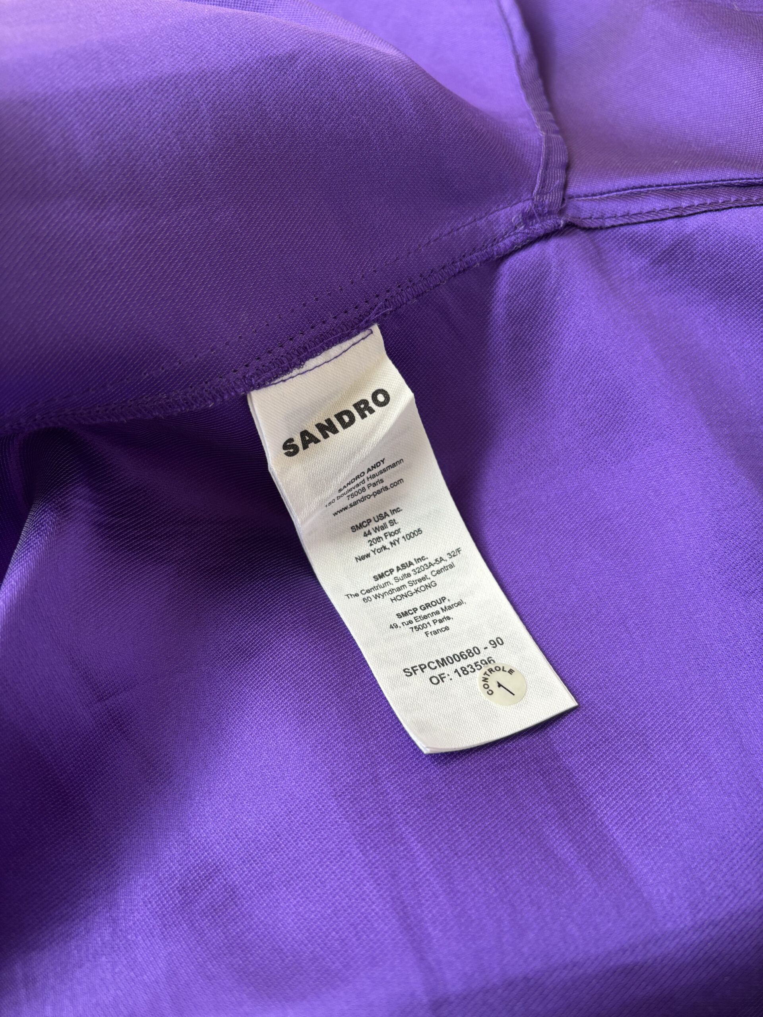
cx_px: 382
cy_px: 508
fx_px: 764
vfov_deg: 67.3
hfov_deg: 53.1
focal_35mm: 26
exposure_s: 1/67
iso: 125
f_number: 1.6
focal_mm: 5.96
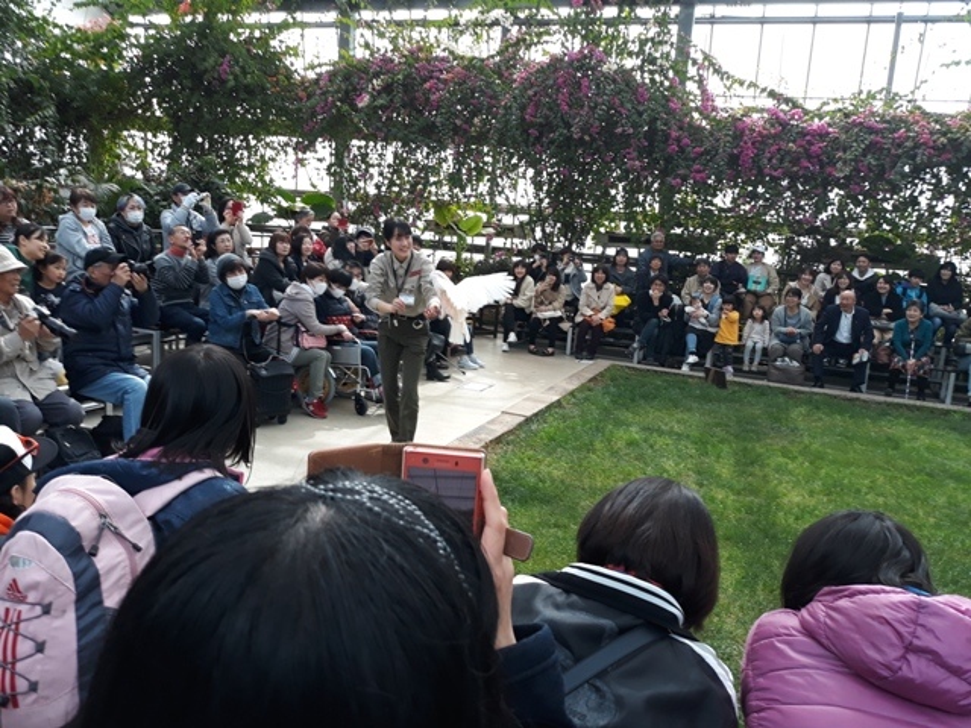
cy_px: 364
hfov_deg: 65.3
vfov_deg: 51.4
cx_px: 486
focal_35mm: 27
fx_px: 757
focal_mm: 3.71
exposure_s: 1/120
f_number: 1.7
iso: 50
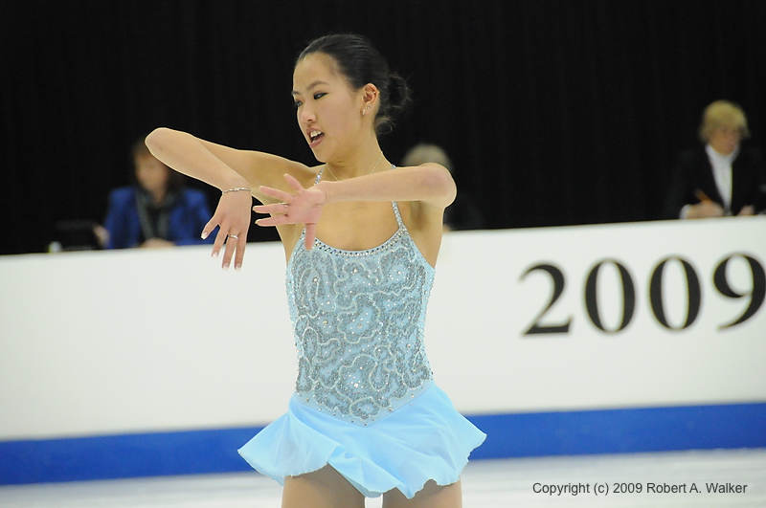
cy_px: 254
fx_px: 6374
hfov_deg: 6.9
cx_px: 383
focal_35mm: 300
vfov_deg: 4.6
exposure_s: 1/500
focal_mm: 200
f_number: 5.6
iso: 3200
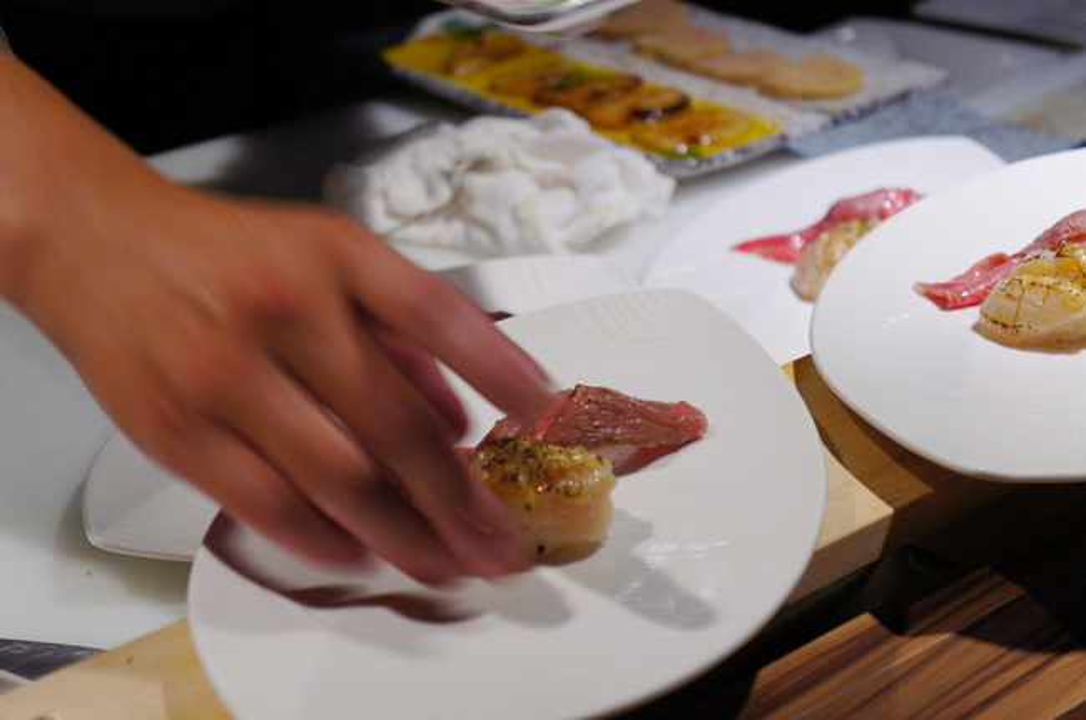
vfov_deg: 16.5
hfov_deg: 24.7
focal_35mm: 82
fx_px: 2484
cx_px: 543
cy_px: 360
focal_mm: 55
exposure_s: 1/50
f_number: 5.6
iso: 800
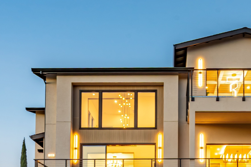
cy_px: 239
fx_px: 349
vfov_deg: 22.8
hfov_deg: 38.7
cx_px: 184
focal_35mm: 50
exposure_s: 1/2
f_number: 11
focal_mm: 16
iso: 100
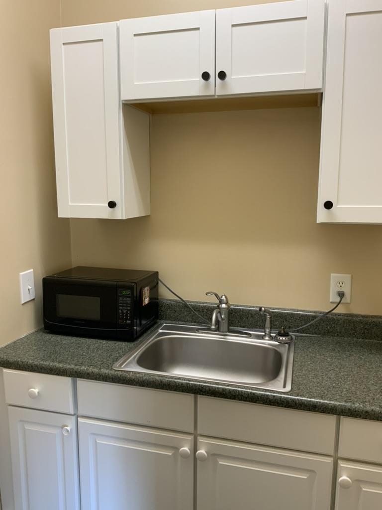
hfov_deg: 48.2
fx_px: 427
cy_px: 255
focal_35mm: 29
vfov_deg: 61.7
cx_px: 191
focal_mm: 3
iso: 64
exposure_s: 1/60
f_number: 1.8
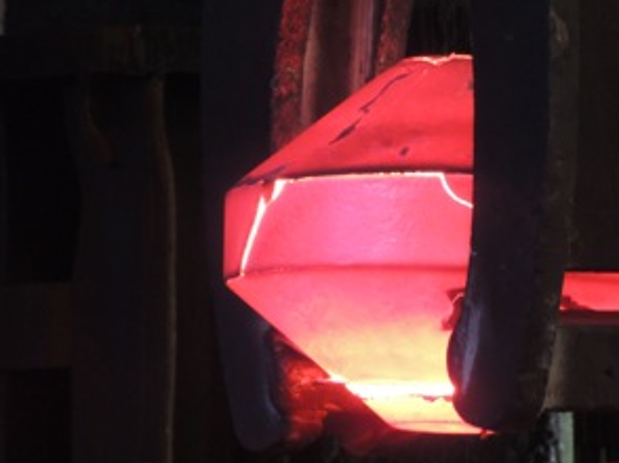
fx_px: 14723
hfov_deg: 2.4
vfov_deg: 1.8
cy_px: 320
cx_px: 371
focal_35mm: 824
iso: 800
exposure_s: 1/13
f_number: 4.9
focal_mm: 98.1
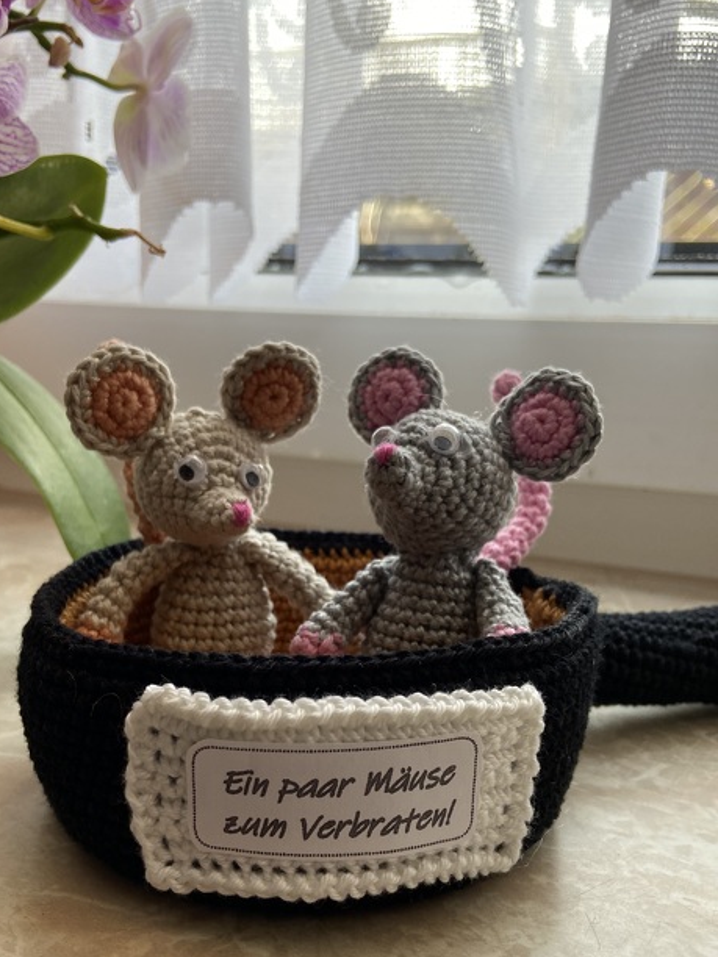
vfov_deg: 53.4
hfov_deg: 41.7
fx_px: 940
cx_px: 311
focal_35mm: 34
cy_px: 594
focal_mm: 4.25
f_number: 1.8
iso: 64
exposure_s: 1/122
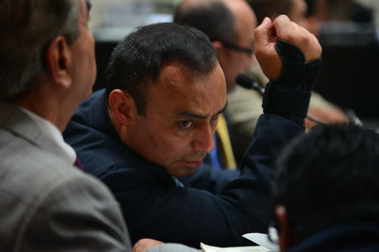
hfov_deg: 15.8
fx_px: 1368
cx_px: 190
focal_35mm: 130
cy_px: 126
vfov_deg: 10.5
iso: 1600
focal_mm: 130
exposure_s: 1/250
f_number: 2.8
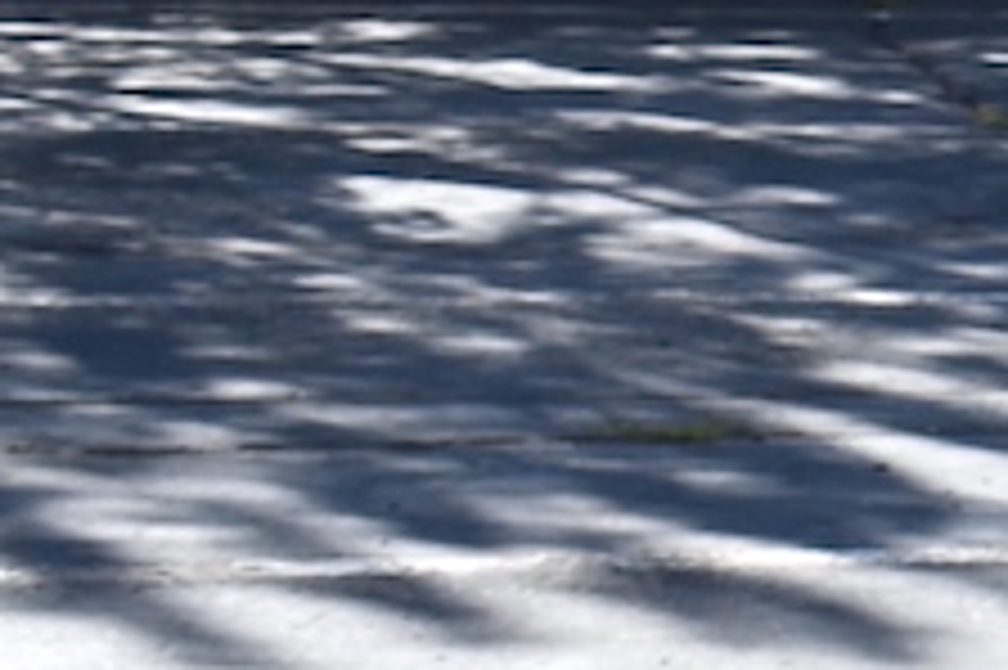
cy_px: 256
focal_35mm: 241
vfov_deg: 5.7
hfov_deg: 7.4
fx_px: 6743
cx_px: 3164
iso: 100
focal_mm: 24
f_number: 8
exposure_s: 1/250
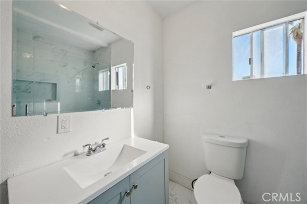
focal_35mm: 13
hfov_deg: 108.4
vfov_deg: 85.4
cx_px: 154
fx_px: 111
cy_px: 102
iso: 160
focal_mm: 13
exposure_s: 1/30
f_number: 9
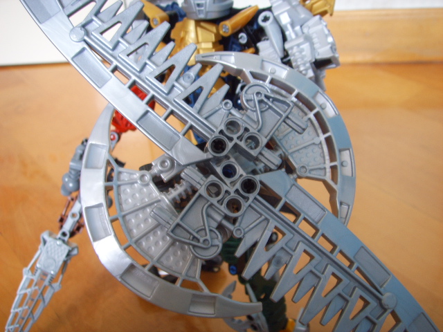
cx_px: 222
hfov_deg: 47.9
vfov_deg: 36.8
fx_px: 499
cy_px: 166
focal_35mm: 39
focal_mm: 6.6
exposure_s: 1/20
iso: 63
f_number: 3.5
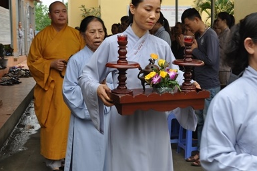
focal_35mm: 71
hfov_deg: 28.4
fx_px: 506
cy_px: 80
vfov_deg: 19.2
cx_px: 161
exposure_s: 1/60
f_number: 8
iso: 200
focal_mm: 28
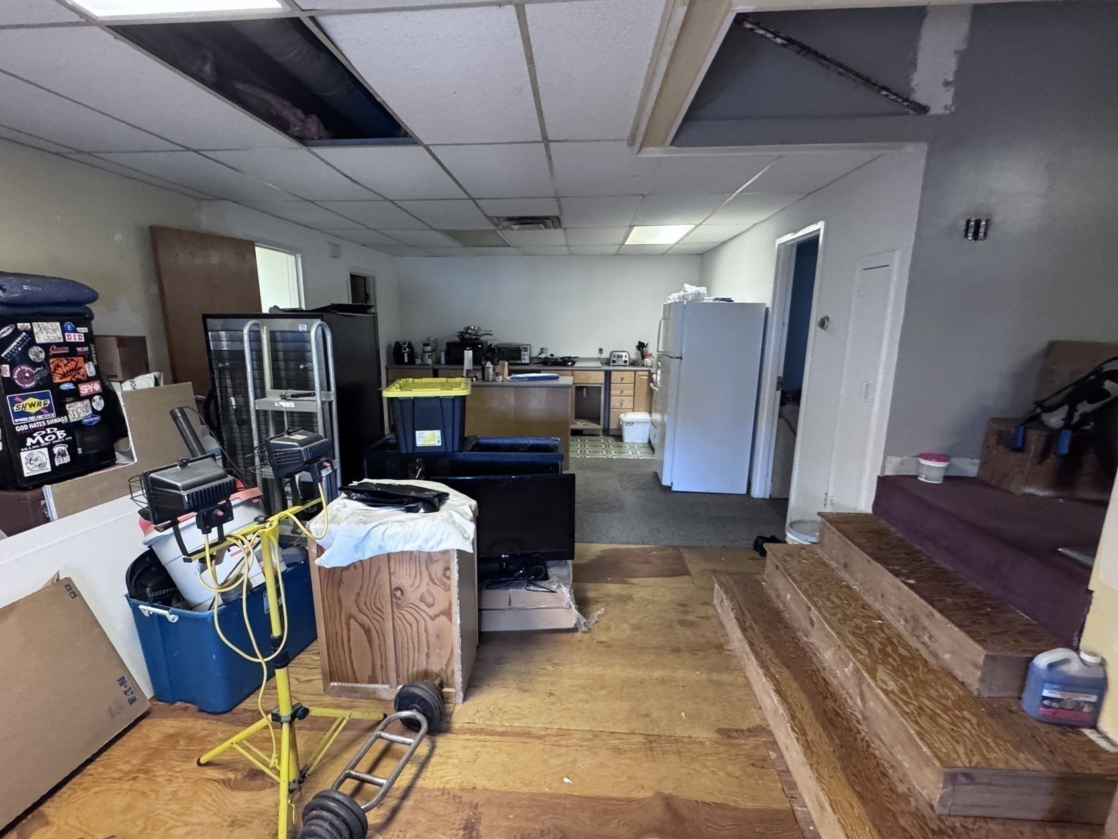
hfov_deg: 91.0
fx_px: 549
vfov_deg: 74.7
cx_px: 536
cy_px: 444
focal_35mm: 17
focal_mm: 2.22
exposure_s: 1/60
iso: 800
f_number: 2.2
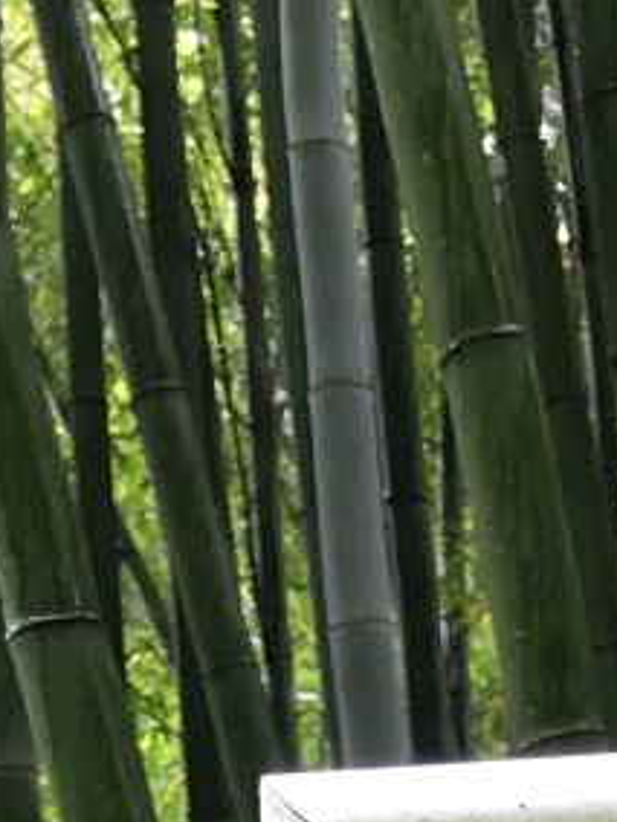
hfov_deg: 10.7
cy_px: 1602
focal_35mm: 136
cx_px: 782
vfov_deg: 12.8
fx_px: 3232
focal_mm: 4.15
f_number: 2.2
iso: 32
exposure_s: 1/33
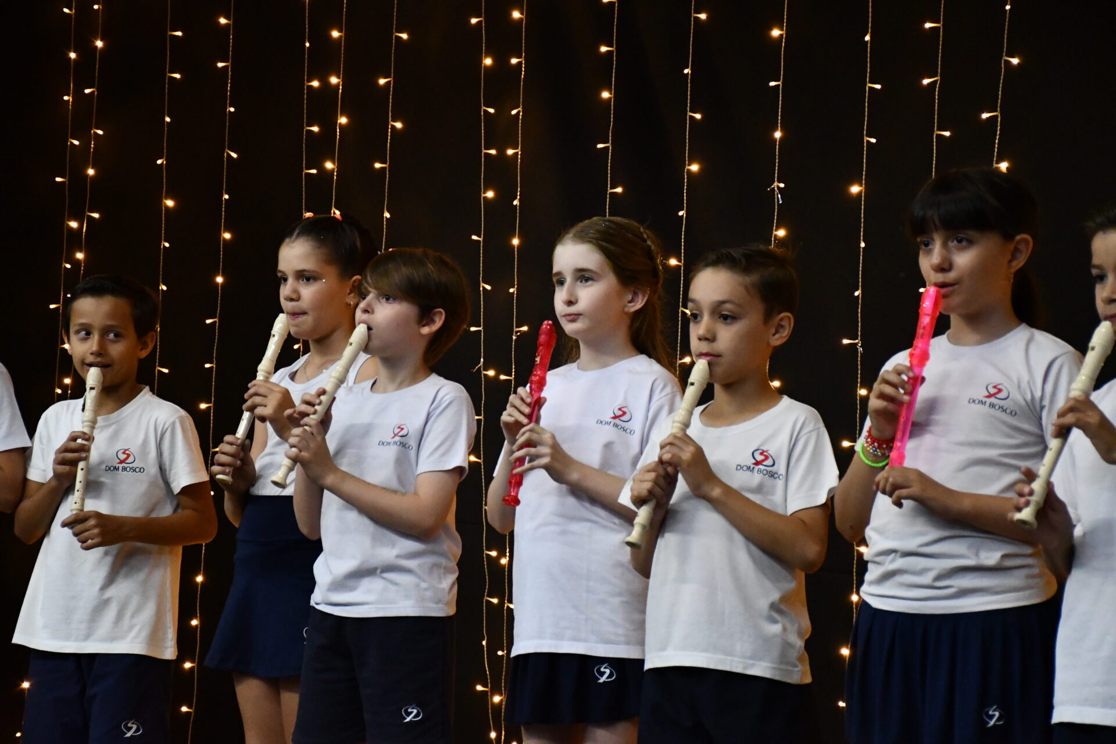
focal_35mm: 99
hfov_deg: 20.6
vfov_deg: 13.8
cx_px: 558
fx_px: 3069
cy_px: 372
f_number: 5
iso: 7200
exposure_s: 1/125
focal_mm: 66
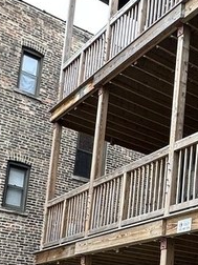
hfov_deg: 22.0
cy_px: 267
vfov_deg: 29.9
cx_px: 258
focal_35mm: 60
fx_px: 458
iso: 125
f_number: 2.2
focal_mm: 2.22
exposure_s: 1/99
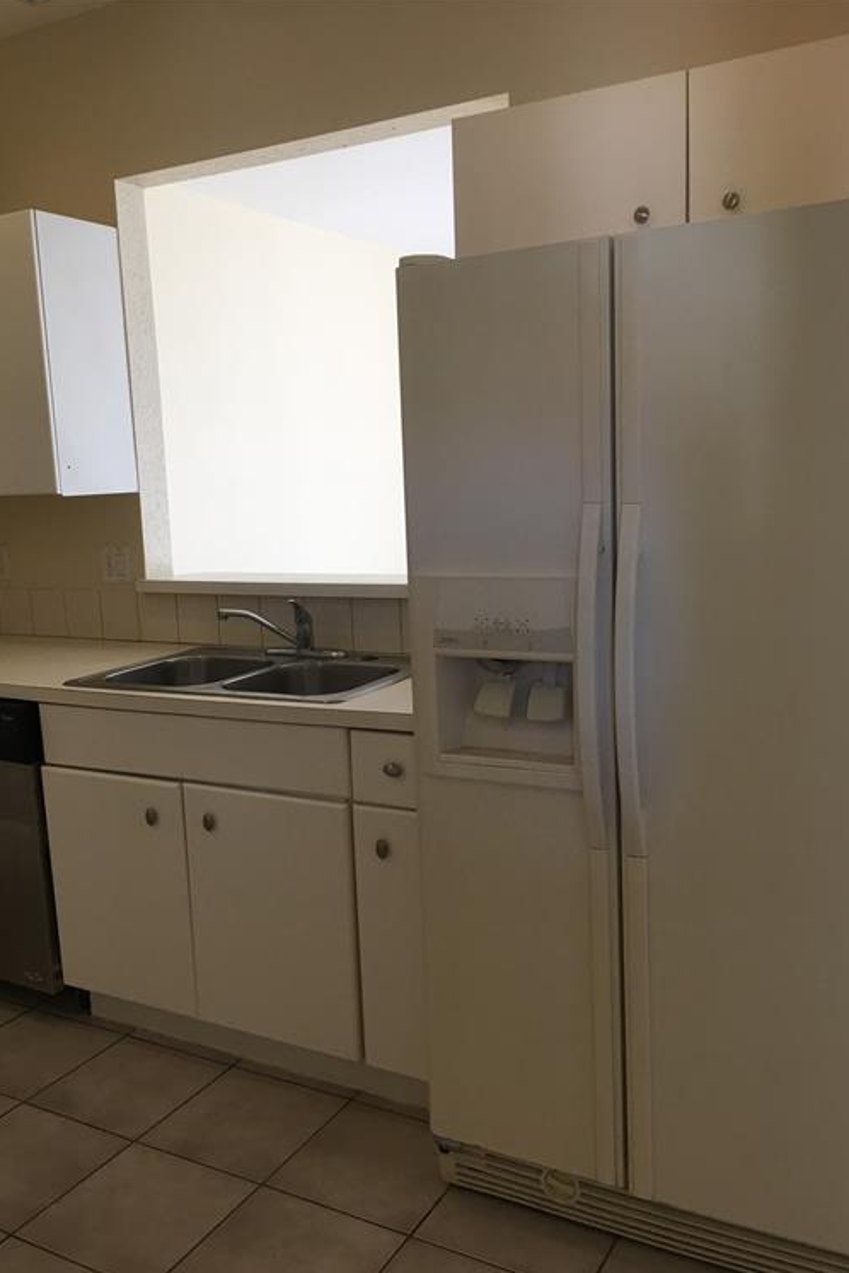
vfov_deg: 60.3
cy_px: 649
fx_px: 1097
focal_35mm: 31
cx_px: 378
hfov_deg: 42.3
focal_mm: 4.15
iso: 25
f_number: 2.2
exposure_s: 1/30
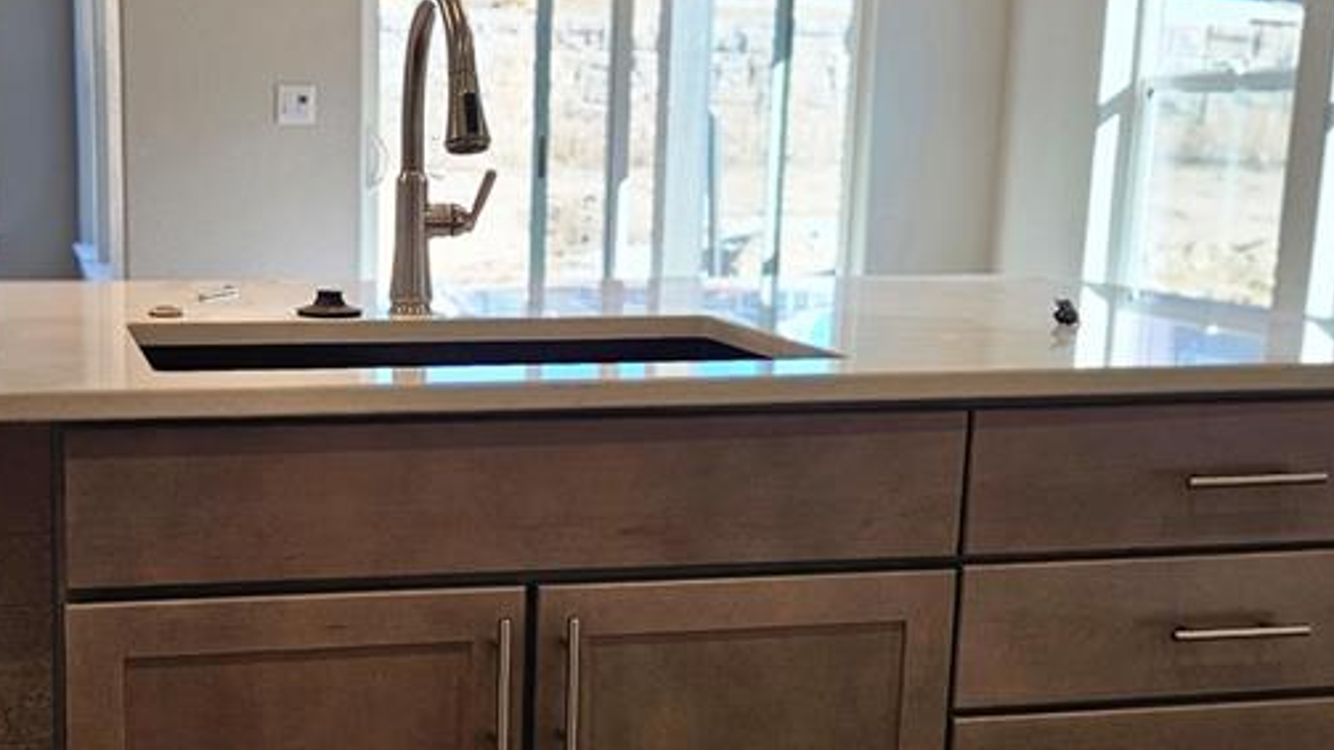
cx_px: 432
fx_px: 1804
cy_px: 473
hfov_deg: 40.0
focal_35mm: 51
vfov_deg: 23.4
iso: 32
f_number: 1.8
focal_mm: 5.4
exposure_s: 1/120
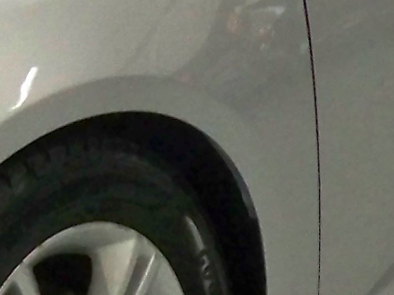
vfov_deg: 6.7
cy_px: 91
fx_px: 2537
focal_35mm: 223
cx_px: -31
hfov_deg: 8.8
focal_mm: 6.3
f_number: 3.1
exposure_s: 1/60
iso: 400
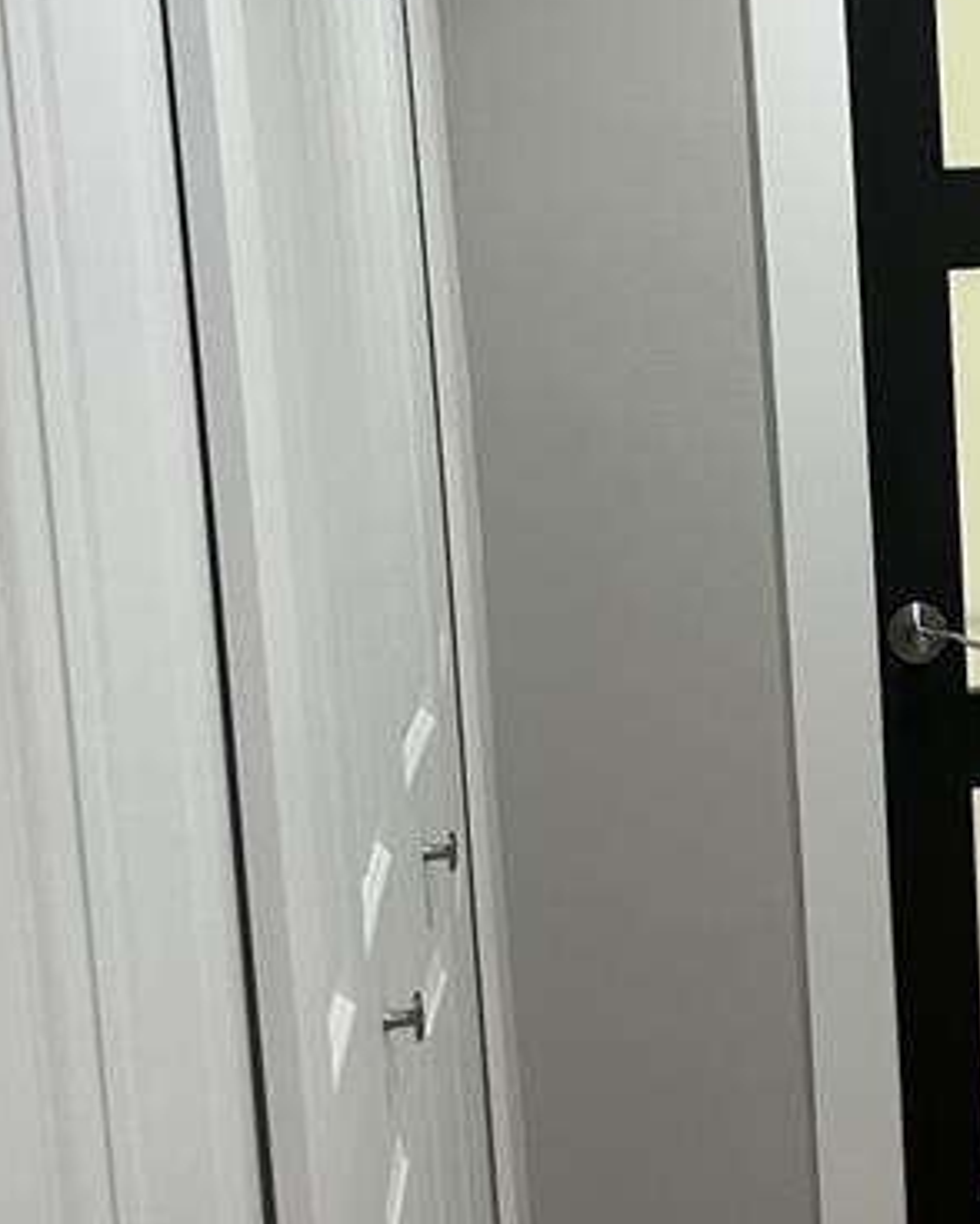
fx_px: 3007
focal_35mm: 83
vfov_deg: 23.0
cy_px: 507
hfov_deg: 17.7
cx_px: 1137
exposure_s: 1/120
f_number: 1.5
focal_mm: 5.7
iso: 125
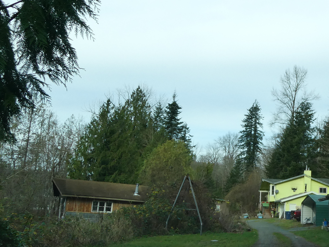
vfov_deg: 27.5
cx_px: 267
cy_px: 96
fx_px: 504
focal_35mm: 53
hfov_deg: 34.9
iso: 80
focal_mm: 4.3
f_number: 3.3
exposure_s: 1/320
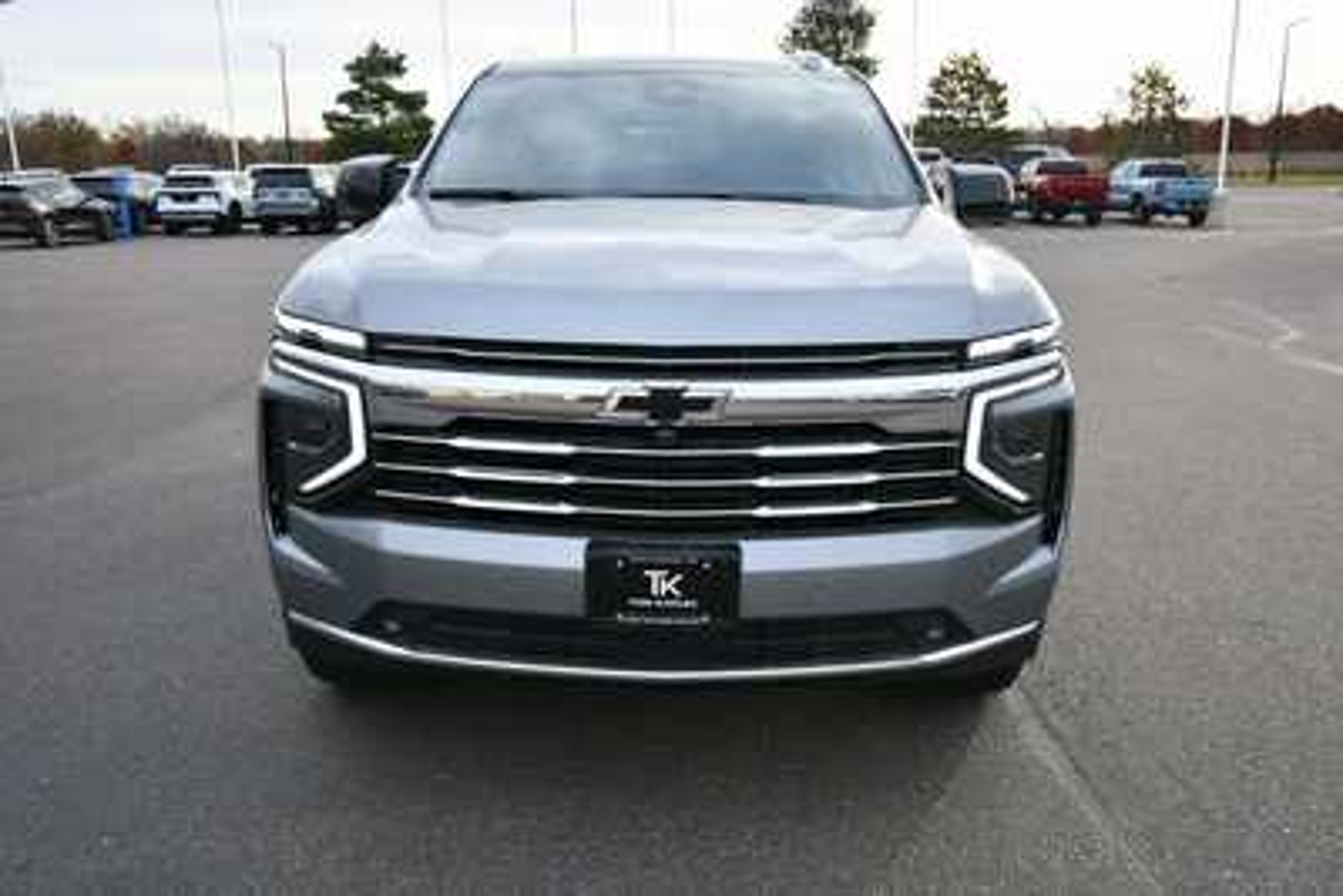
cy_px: 448
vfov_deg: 43.6
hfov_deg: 61.9
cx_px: 672
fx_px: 1120
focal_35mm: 30
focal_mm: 20
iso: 320
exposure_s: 1/250
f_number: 5.6
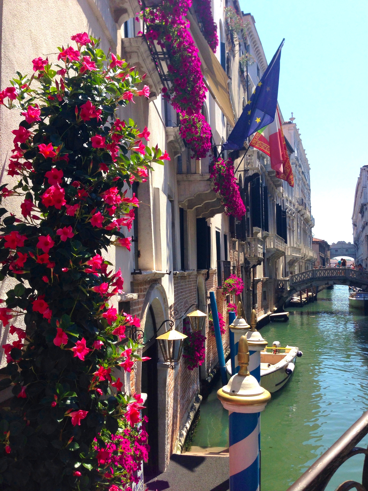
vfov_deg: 55.4
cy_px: 246
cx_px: 184
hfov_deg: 42.9
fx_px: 468
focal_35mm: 33
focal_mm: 4.12
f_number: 2.4
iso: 50
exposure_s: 1/1261
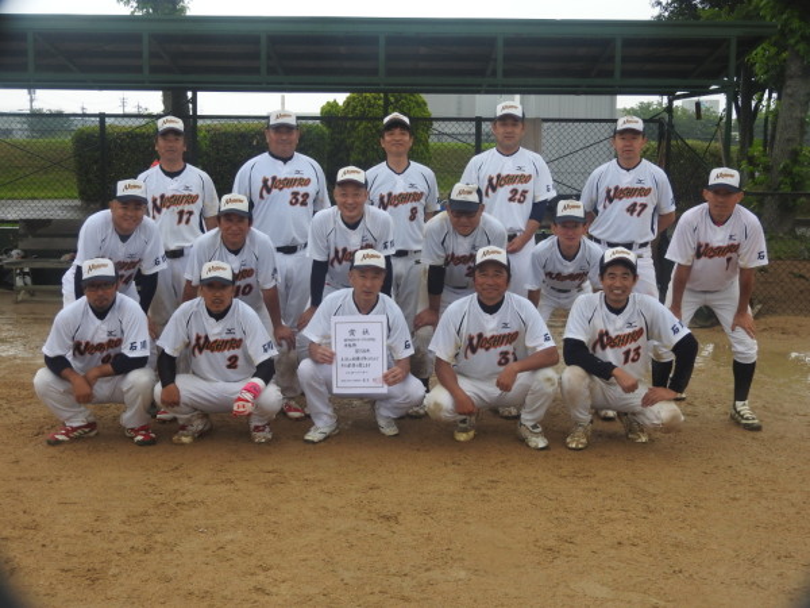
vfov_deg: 29.1
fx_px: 1170
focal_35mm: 50
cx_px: 405
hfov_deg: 38.2
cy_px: 304
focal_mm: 9
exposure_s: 1/50
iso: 100
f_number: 4
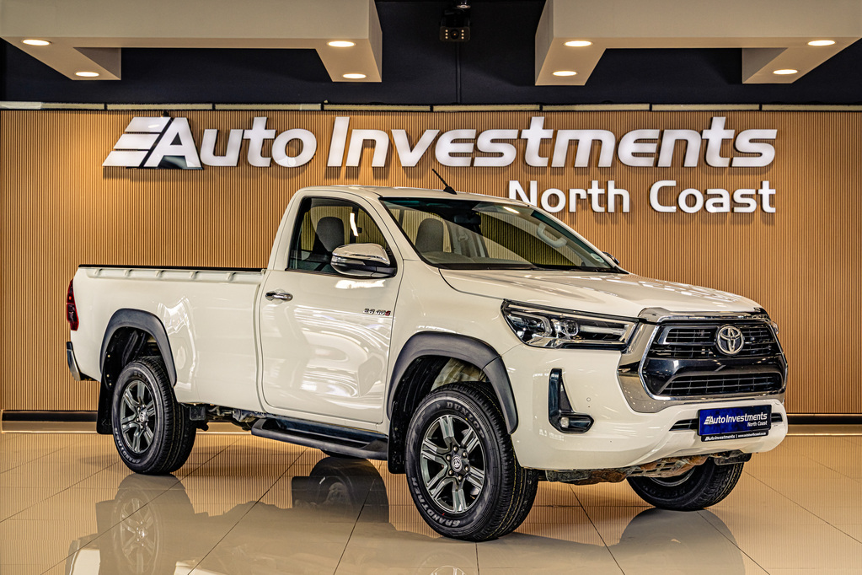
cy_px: 288
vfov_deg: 23.8
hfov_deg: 35.1
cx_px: 431
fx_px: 1365
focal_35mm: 57
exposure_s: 1/200
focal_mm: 57
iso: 500
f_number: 5.6
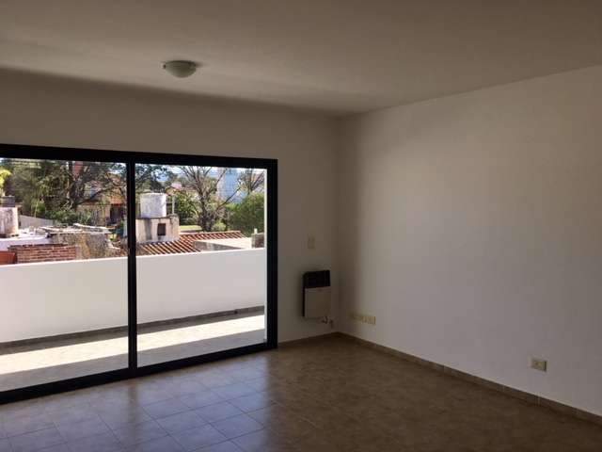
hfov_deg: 61.7
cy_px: 226
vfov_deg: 48.2
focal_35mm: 29
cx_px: 301
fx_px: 504
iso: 25
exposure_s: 1/398
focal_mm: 4.15
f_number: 2.2
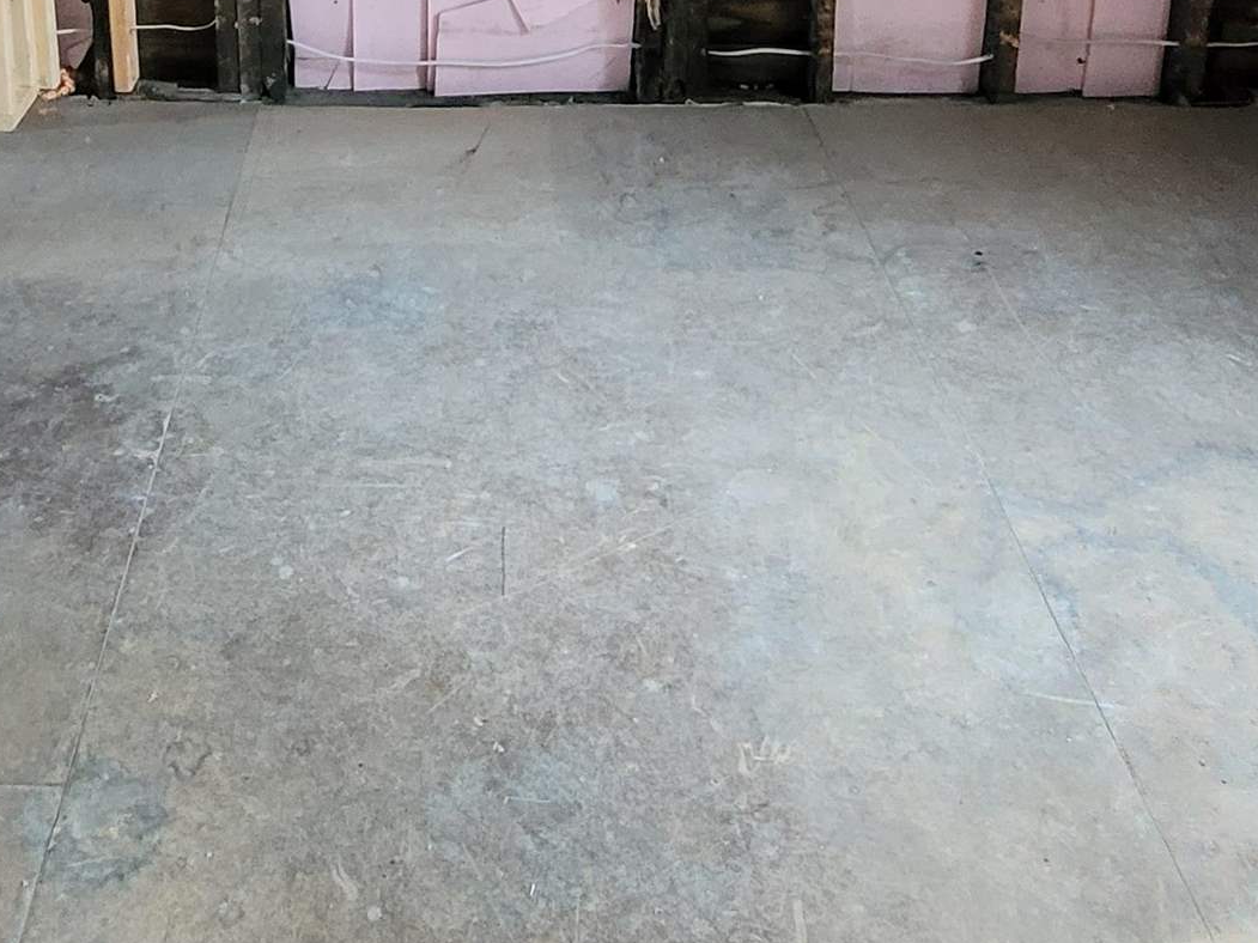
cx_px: 463
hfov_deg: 48.5
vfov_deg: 30.3
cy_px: -268
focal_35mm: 38
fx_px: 1381
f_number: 2.2
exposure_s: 1/30
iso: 400
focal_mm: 1.74
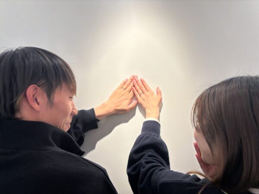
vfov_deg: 53.1
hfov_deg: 67.3
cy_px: 97
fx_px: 195
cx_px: 130
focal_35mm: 26
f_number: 1.6
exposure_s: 1/120
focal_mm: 5.96
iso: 40
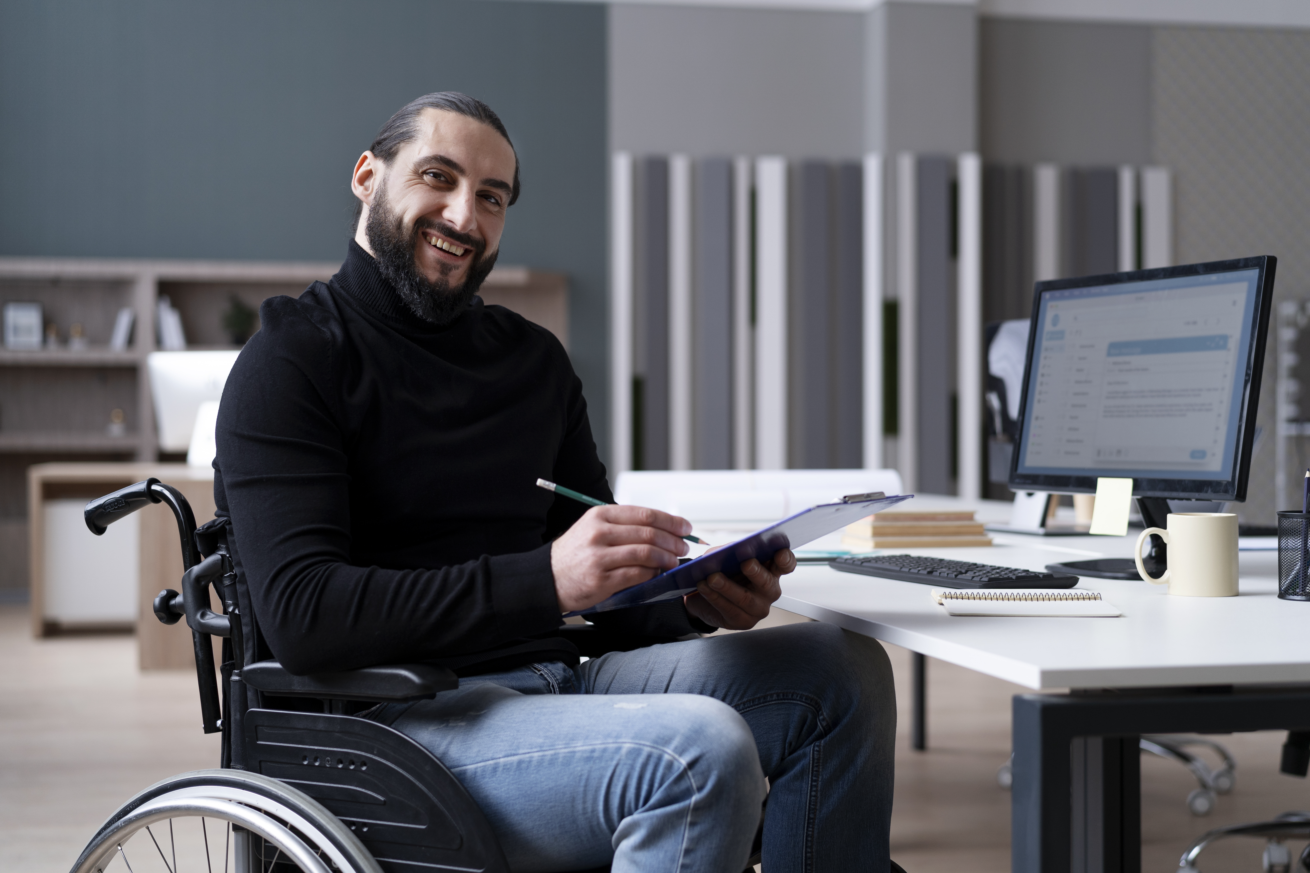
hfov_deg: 36.2
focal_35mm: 55
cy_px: 436
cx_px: 655
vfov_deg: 24.6
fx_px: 2001
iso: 320
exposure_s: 1/200
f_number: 2.8
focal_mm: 55
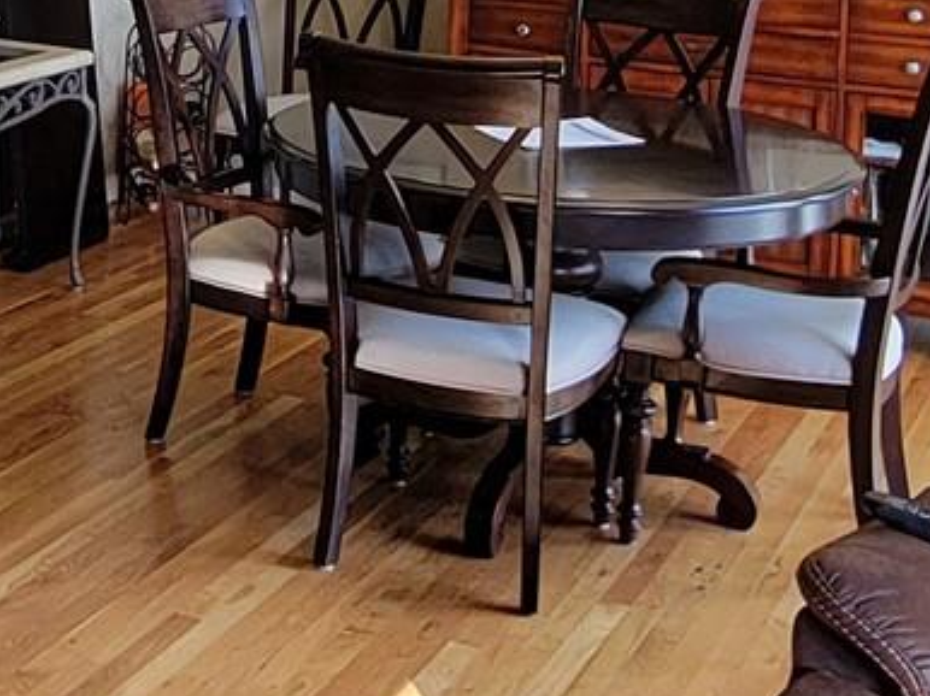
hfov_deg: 27.4
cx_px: 147
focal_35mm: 69
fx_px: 1853
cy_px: -159
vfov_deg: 19.9
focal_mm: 2.2
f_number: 2.2
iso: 80
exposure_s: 1/60
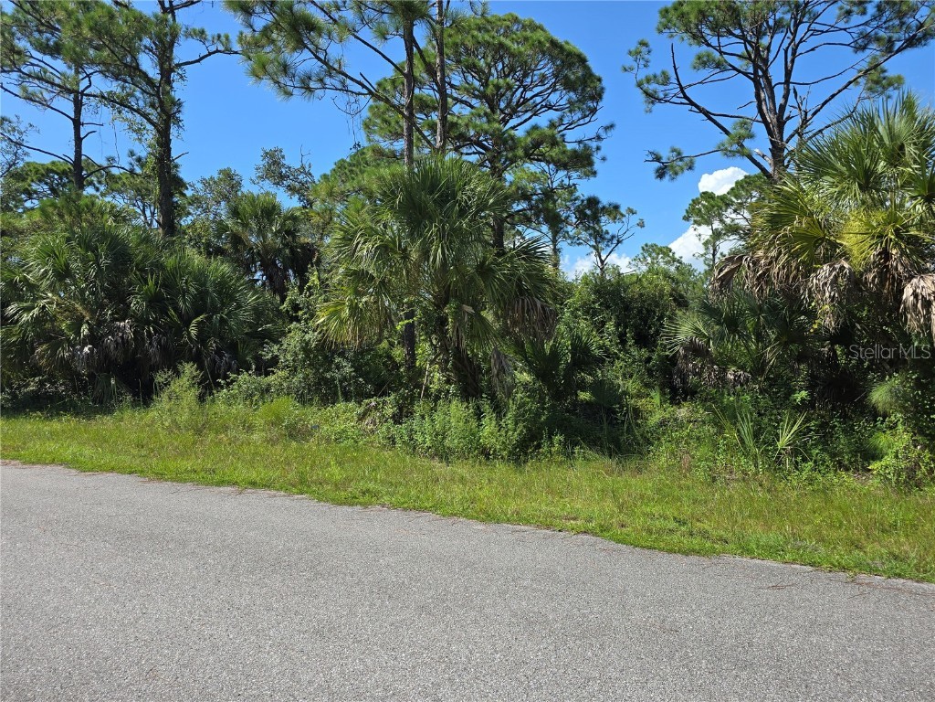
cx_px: 468
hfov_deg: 73.9
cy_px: 351
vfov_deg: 58.9
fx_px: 621
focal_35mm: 23
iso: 12
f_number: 1.7
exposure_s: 1/621
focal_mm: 6.3
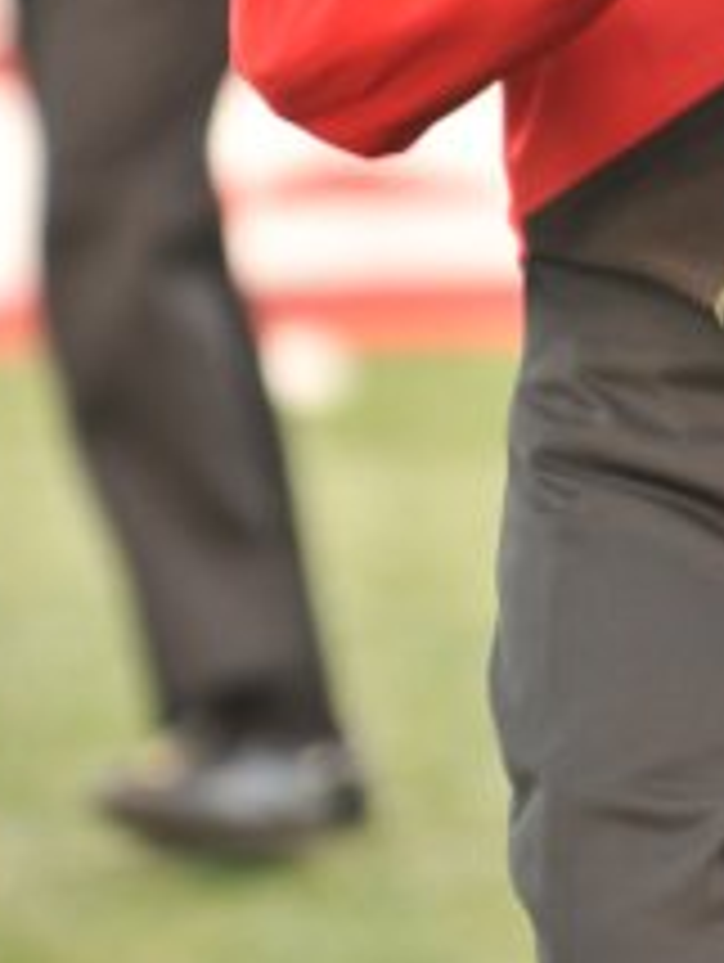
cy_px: 27
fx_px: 22488
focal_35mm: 808
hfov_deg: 1.8
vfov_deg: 2.5
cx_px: 614
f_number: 2.8
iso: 200
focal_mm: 200
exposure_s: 1/100
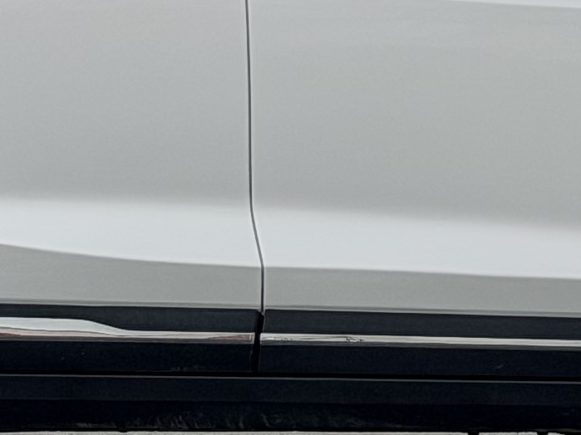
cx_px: 460
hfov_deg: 7.1
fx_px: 4648
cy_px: -407
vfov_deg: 5.3
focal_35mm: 277
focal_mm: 6.76
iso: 100
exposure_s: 1/719
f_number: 1.78
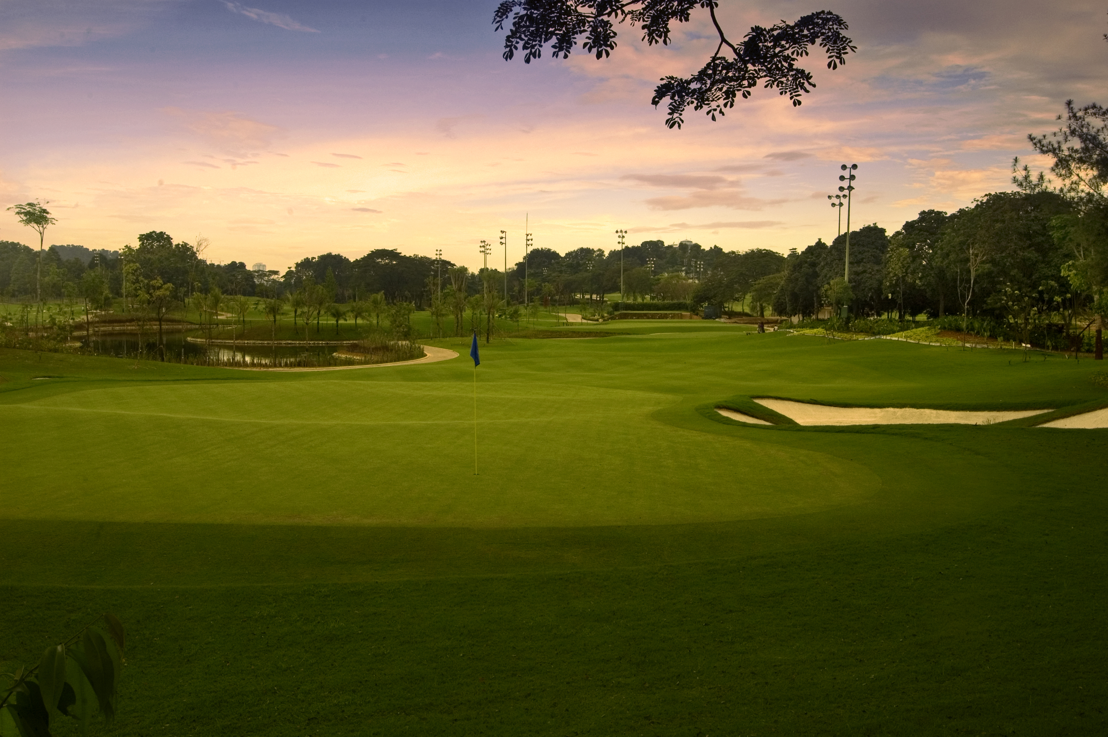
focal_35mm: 36
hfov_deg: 53.2
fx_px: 1107
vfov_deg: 36.8
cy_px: 368
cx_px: 554
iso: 200
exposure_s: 1/15
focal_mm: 24
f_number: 18
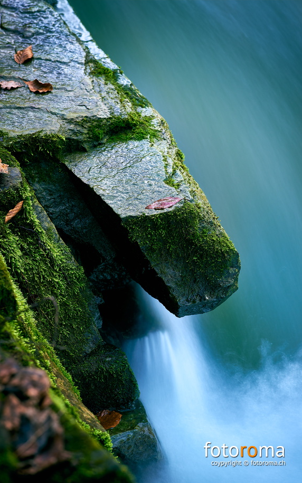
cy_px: 242
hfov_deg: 7.3
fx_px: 2357
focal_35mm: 179
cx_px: 143
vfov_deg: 11.7
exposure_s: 4
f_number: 8
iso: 100
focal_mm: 175
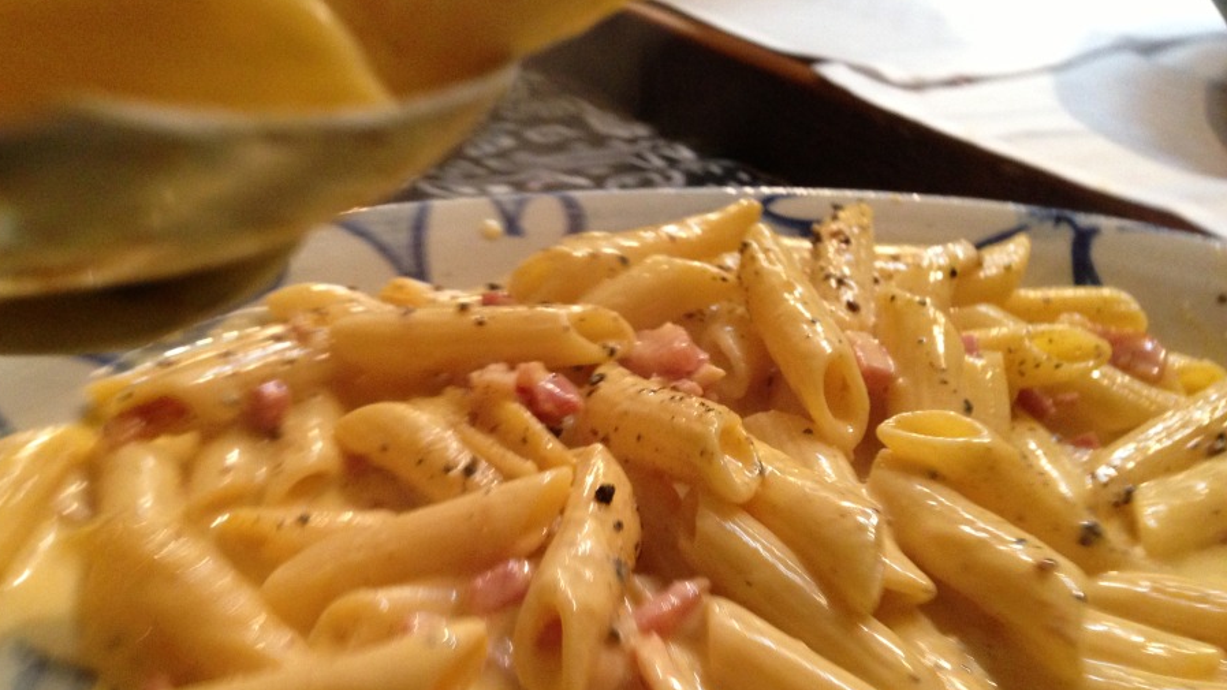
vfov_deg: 28.6
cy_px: 506
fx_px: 1334
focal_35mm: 41
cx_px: 529
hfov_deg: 49.3
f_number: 2.4
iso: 320
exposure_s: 1/20
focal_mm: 4.13
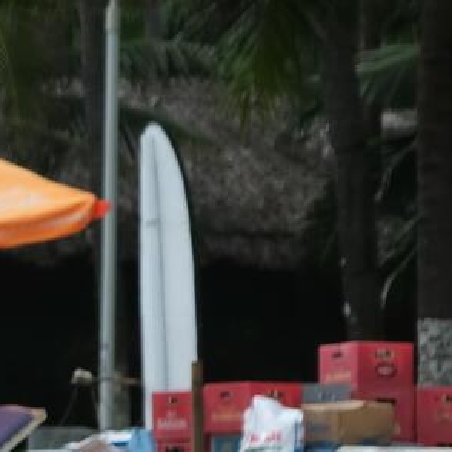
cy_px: 415
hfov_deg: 3.9
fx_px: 6485
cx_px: -1015
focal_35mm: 439
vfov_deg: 4.0
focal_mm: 52.4
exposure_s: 1/950
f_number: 4
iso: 160
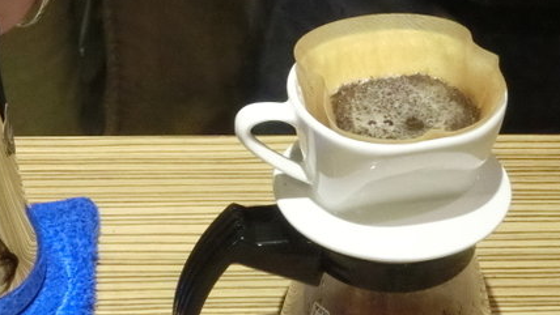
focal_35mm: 119
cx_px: 344
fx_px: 1767
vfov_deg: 10.2
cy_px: 203
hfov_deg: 18.0
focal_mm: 13.79
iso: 2500
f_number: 4.9
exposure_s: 1/80
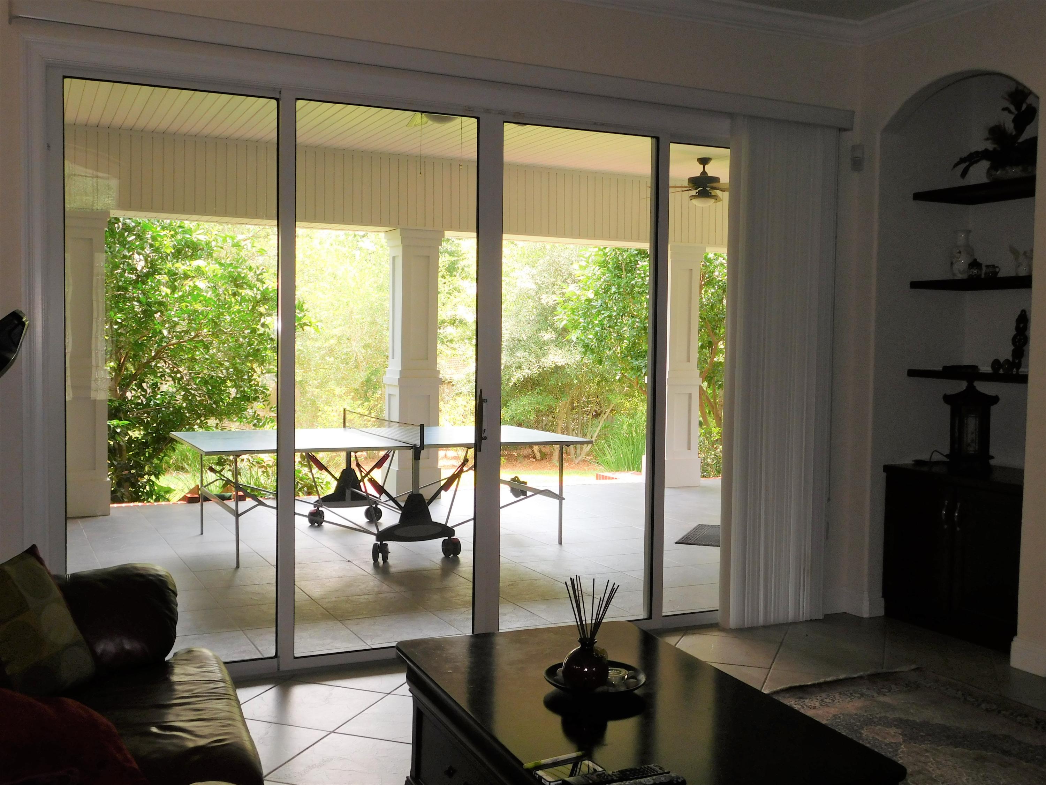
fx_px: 1088
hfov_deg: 51.4
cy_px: 392
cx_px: 523
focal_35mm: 36
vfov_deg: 39.7
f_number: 3.5
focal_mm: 6.3
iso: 125
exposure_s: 1/80
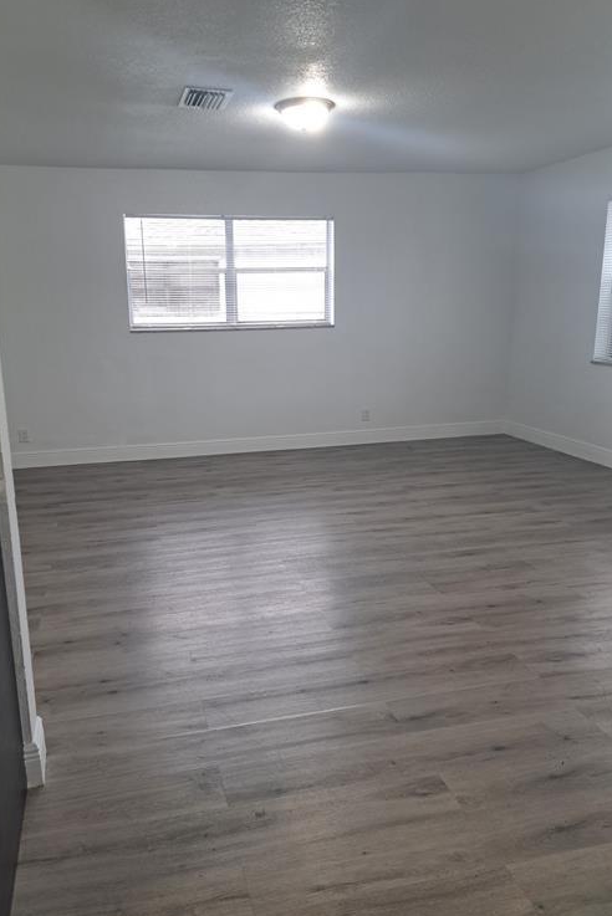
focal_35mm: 26
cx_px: 266
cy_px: 452
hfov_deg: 49.5
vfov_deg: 69.4
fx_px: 662
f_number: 1.8
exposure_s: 1/30
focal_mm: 5.23
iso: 125
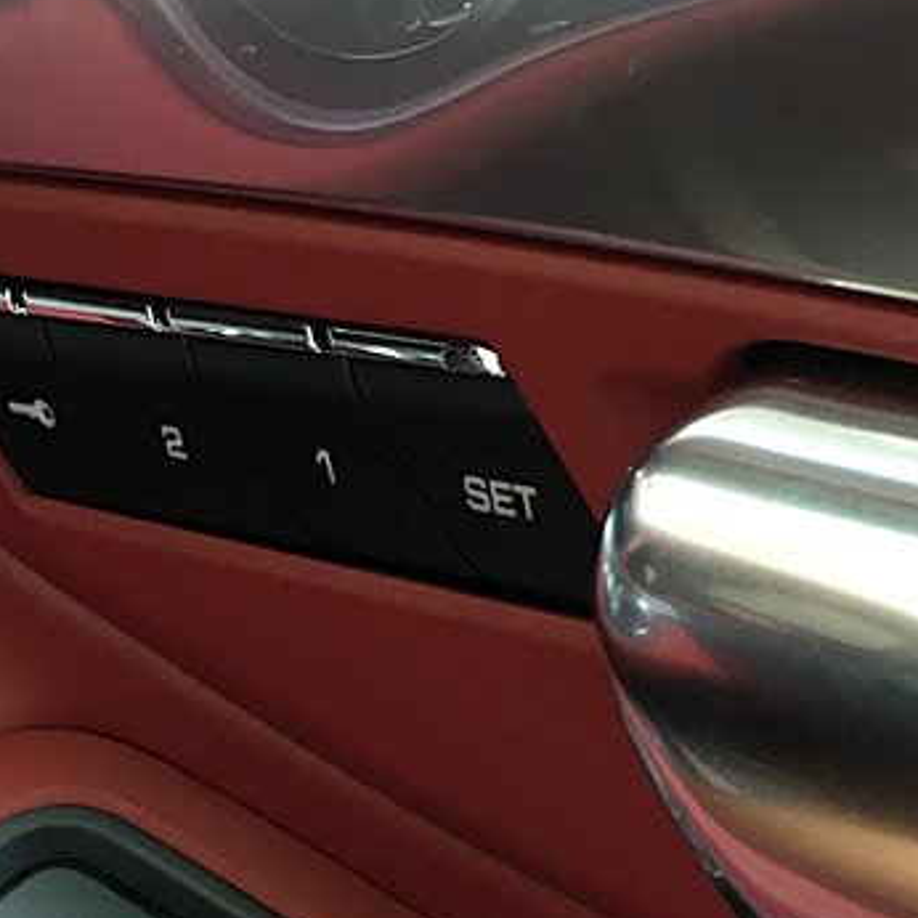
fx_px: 2220
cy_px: 868
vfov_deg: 22.6
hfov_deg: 23.4
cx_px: 470
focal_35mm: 74
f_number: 2.2
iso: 80
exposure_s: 1/33
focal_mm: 4.15
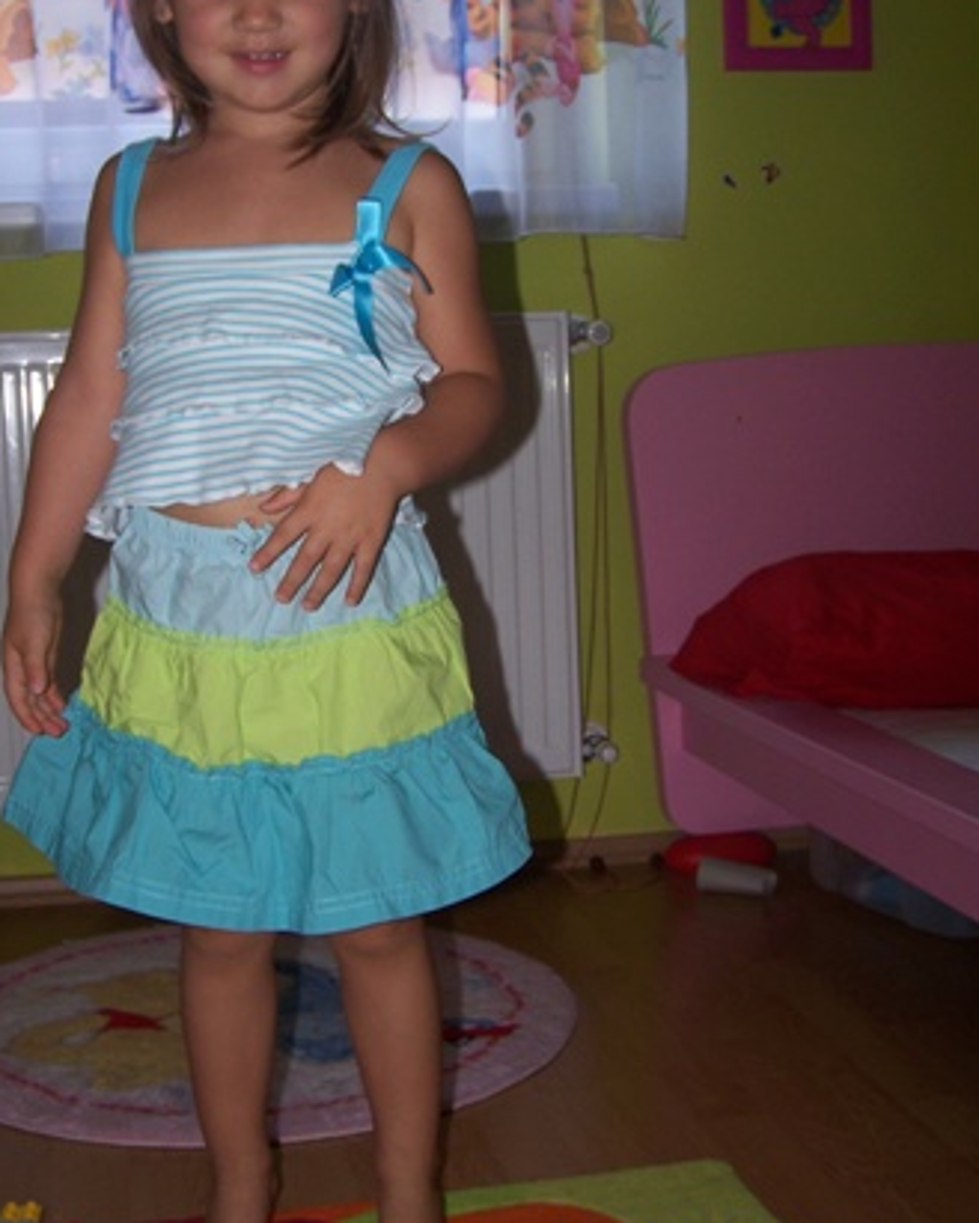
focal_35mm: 52
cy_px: 536
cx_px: 372
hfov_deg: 29.0
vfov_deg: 35.9
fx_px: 1883
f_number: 2.8
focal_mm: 6.3
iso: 80
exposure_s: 1/60
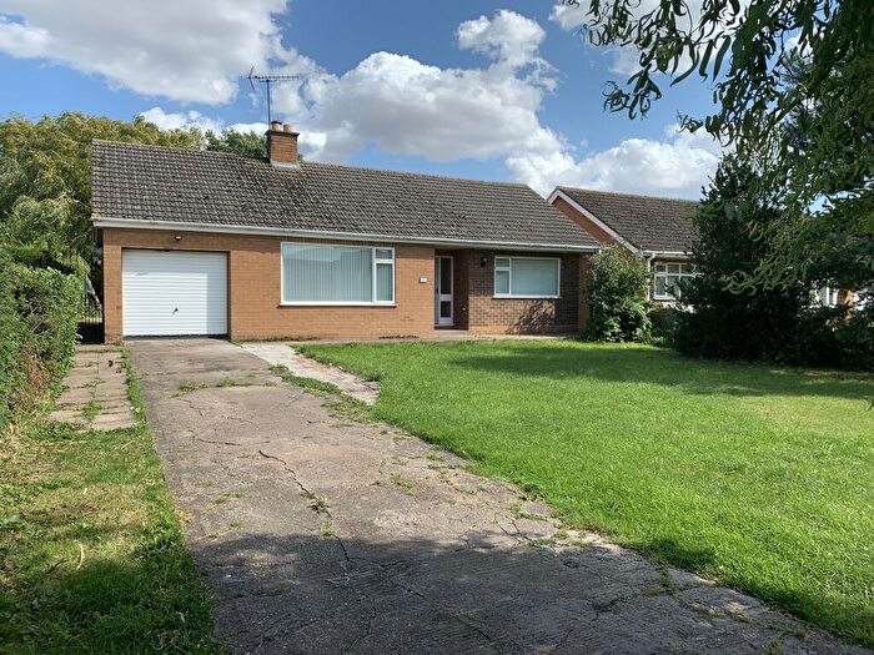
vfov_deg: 53.1
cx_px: 437
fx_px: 656
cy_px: 328
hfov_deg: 67.3
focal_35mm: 26
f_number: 1.8
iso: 25
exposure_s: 1/1536
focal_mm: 4.25
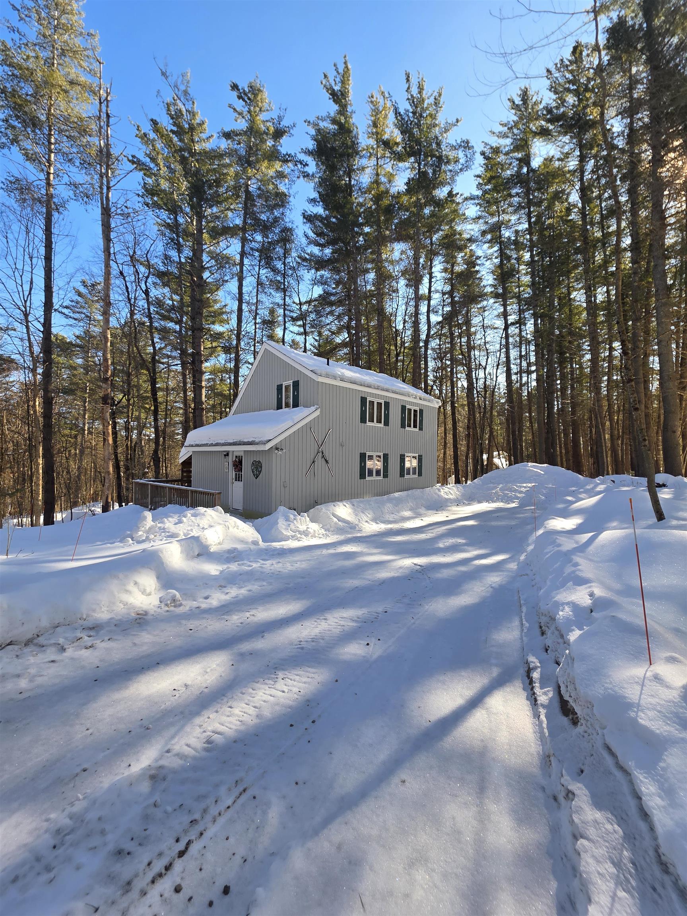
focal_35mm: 13
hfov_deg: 89.9
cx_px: 344
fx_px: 344
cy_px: 458
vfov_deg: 106.2
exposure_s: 1/550
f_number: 1.9
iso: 40
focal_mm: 2.2
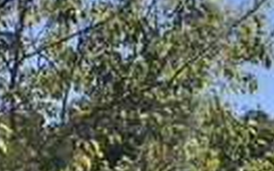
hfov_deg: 14.2
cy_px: 320
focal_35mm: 143
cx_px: 315
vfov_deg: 8.8
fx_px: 1068
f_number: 1.8
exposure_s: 1/1548
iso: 20
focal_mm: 4
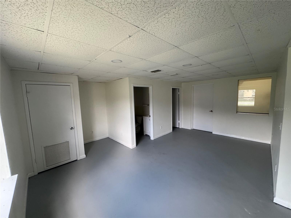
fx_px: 118
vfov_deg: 85.7
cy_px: 109
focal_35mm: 14
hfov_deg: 102.1
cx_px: 146
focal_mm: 2.22
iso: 320
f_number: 2.2
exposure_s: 1/78
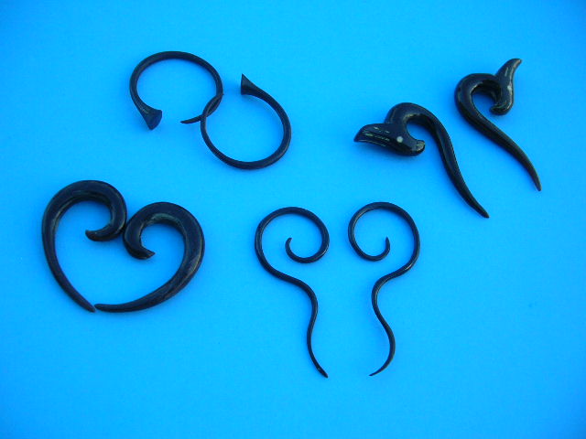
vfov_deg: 40.7
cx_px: 293
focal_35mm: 35
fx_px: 593
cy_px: 220
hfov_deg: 52.6
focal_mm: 5.8
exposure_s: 1/67.6
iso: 50
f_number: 2.8
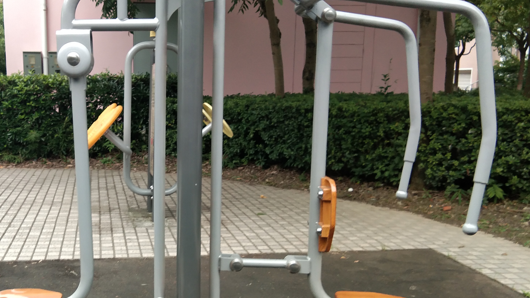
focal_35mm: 48
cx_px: 161
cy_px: 191
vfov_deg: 24.8
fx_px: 675
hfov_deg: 42.1
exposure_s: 1/50
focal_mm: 3.69
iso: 125
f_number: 2.2
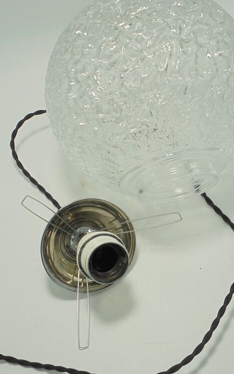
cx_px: 125
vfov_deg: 41.8
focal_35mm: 48
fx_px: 490
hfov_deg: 26.9
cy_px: 192
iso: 100
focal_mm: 6.9
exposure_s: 1/80
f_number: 4.2
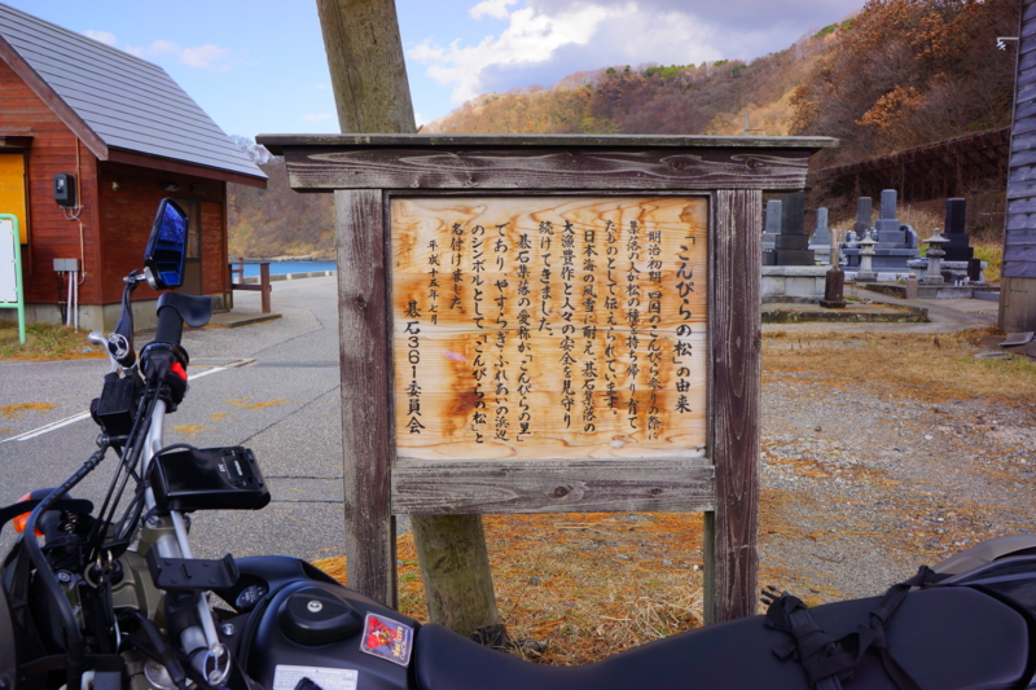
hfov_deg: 61.9
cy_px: 345
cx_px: 518
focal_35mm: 30
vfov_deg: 43.6
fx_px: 863
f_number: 7.1
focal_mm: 20
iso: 100
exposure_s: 1/200
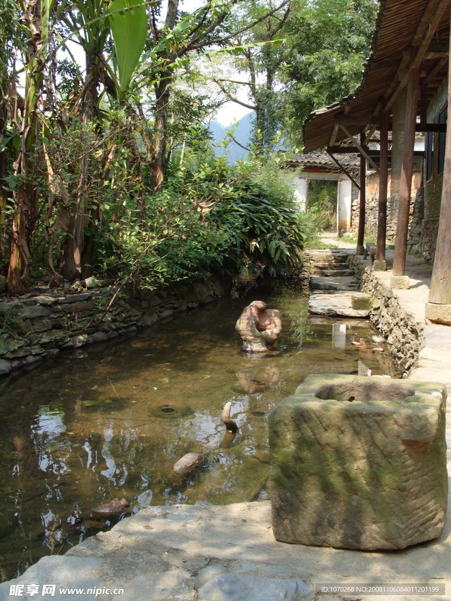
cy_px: 300
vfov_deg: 52.6
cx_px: 226
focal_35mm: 35
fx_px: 608
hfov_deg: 40.7
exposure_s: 1/250
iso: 80
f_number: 4.4
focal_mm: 7.8
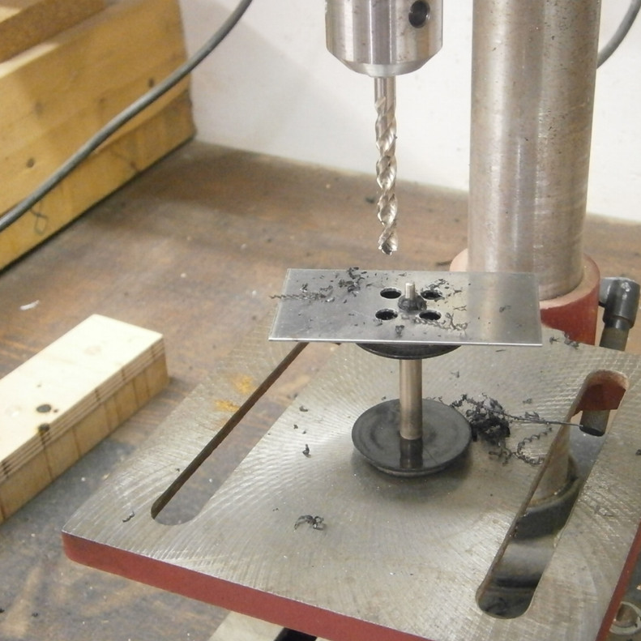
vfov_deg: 30.6
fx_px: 1173
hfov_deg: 30.4
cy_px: 318
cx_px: 419
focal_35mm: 56
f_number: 3.4
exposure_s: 1/20
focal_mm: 8.3
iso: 800
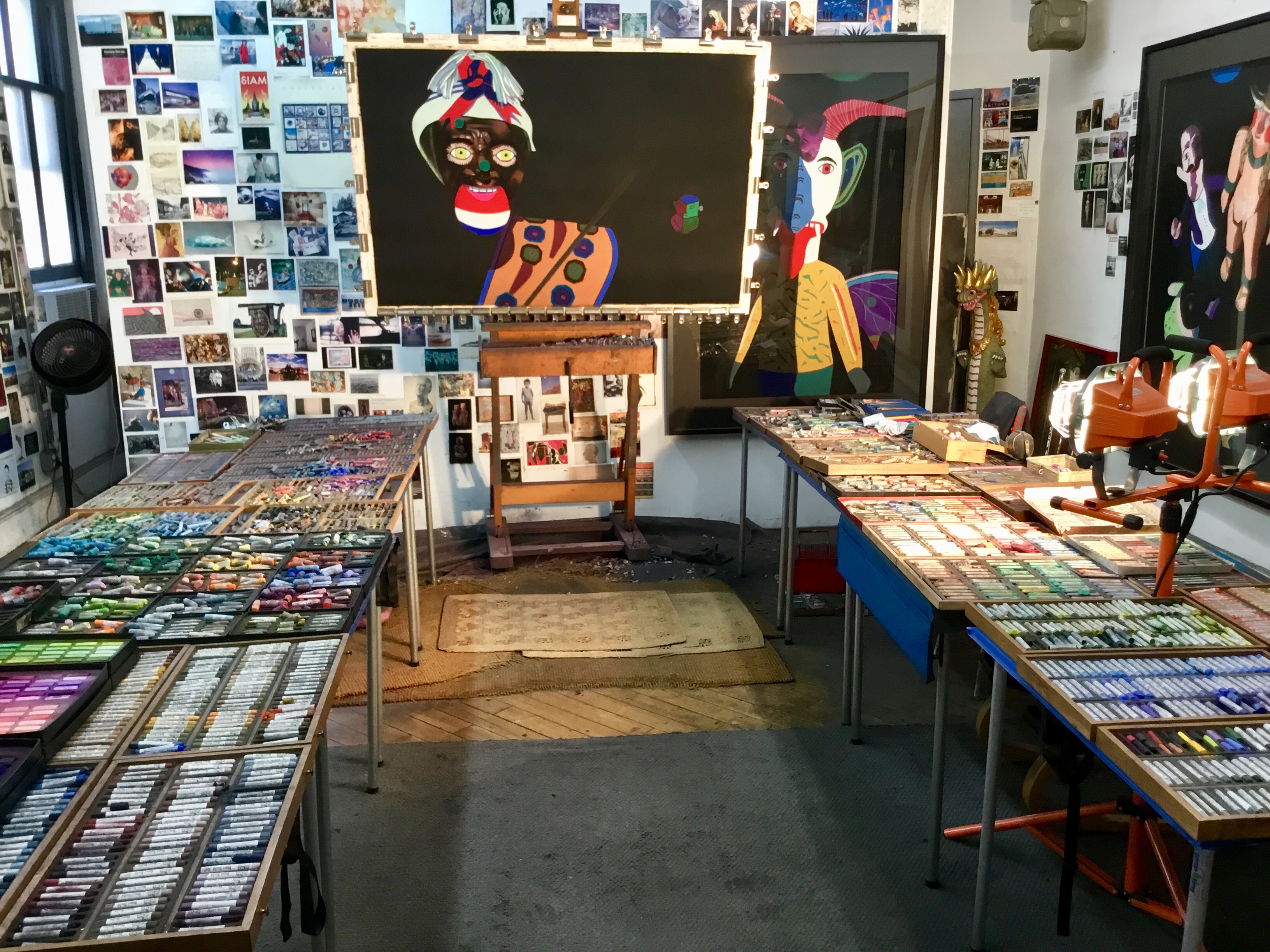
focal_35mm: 31
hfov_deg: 58.4
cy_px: 476
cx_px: 635
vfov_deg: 45.4
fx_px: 1137
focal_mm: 3.3
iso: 64
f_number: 2.4
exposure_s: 1/30
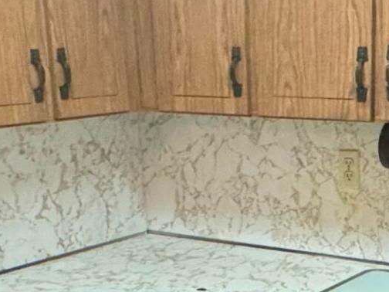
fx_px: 899
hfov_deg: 24.1
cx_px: 306
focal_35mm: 80
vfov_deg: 18.0
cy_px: 287
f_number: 2.2
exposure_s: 1/60
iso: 1000
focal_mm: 2.22
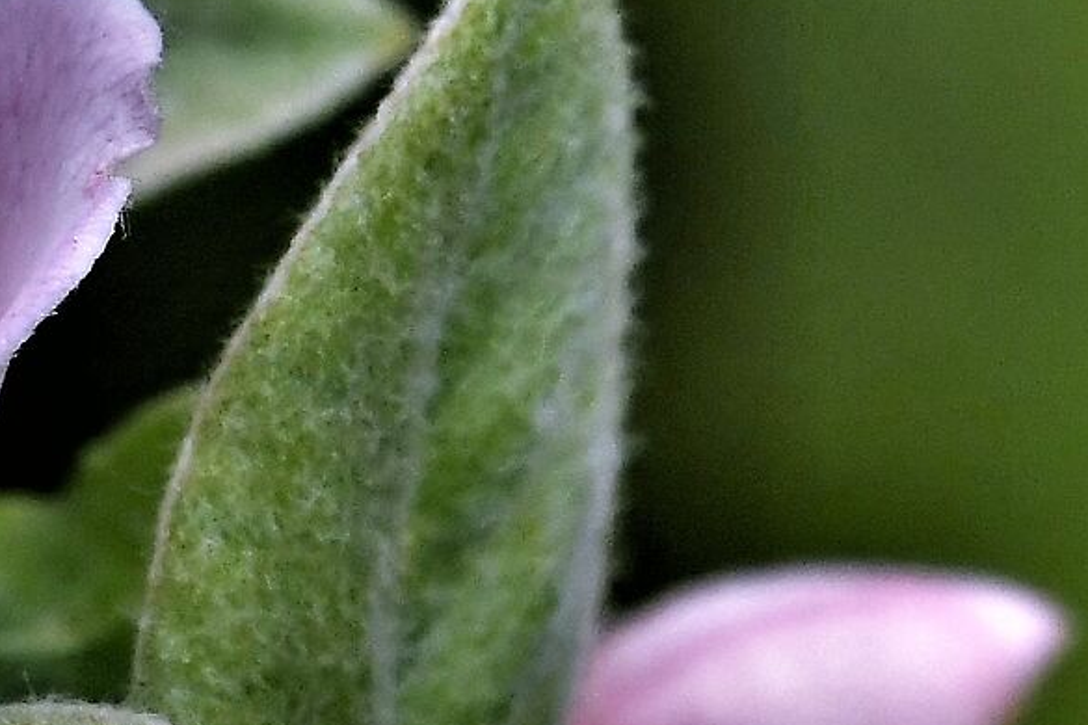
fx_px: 74401
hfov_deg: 0.8
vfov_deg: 0.6
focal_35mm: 2462
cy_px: 455
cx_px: -394
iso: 1000
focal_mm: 400
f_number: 8
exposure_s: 1/2000
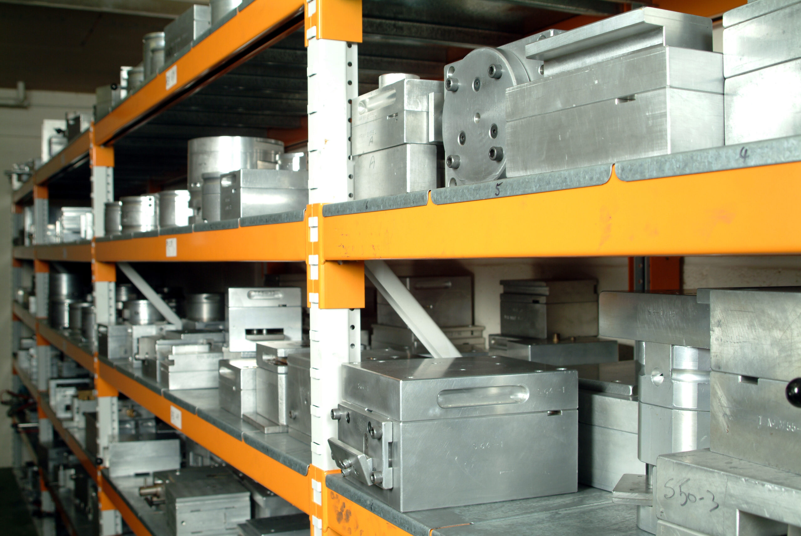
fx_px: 935
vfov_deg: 32.0
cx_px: 400
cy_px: 268
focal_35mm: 42
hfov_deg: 46.4
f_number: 5.6
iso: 200
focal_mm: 28
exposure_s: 1/125
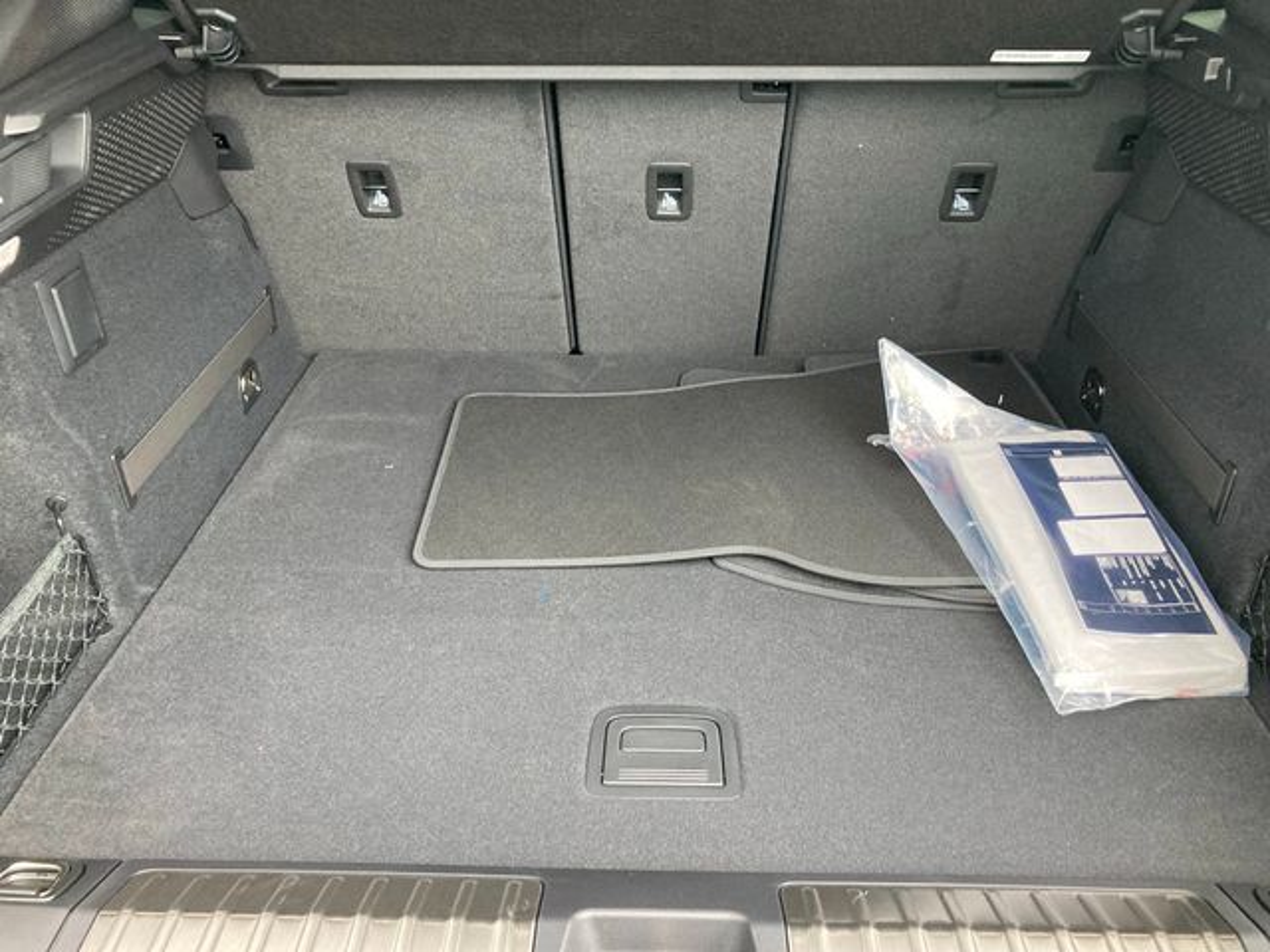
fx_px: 1027
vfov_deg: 49.7
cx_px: 635
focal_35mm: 28
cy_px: 476
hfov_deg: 63.4
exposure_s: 1/60
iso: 250
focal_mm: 3.99
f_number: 1.8
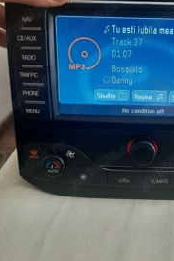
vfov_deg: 49.3
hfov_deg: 33.3
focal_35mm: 39
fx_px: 283
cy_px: 106
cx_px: 137
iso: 250
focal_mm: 4.6
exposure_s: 1/50
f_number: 2
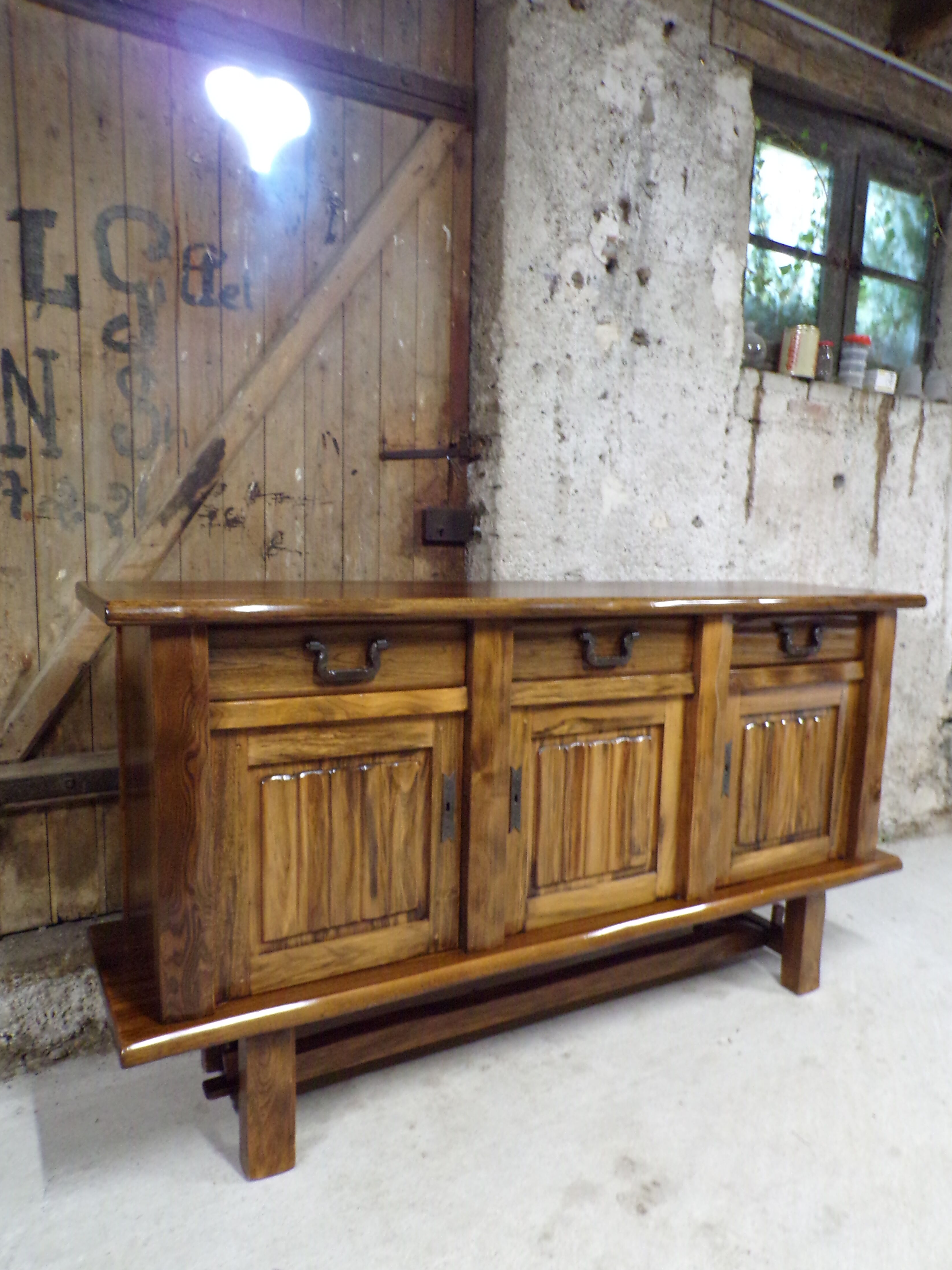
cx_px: 484
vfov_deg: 69.4
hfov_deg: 54.9
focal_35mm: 25
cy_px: 632
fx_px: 917
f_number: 3
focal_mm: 4.3
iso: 510
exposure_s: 1/17
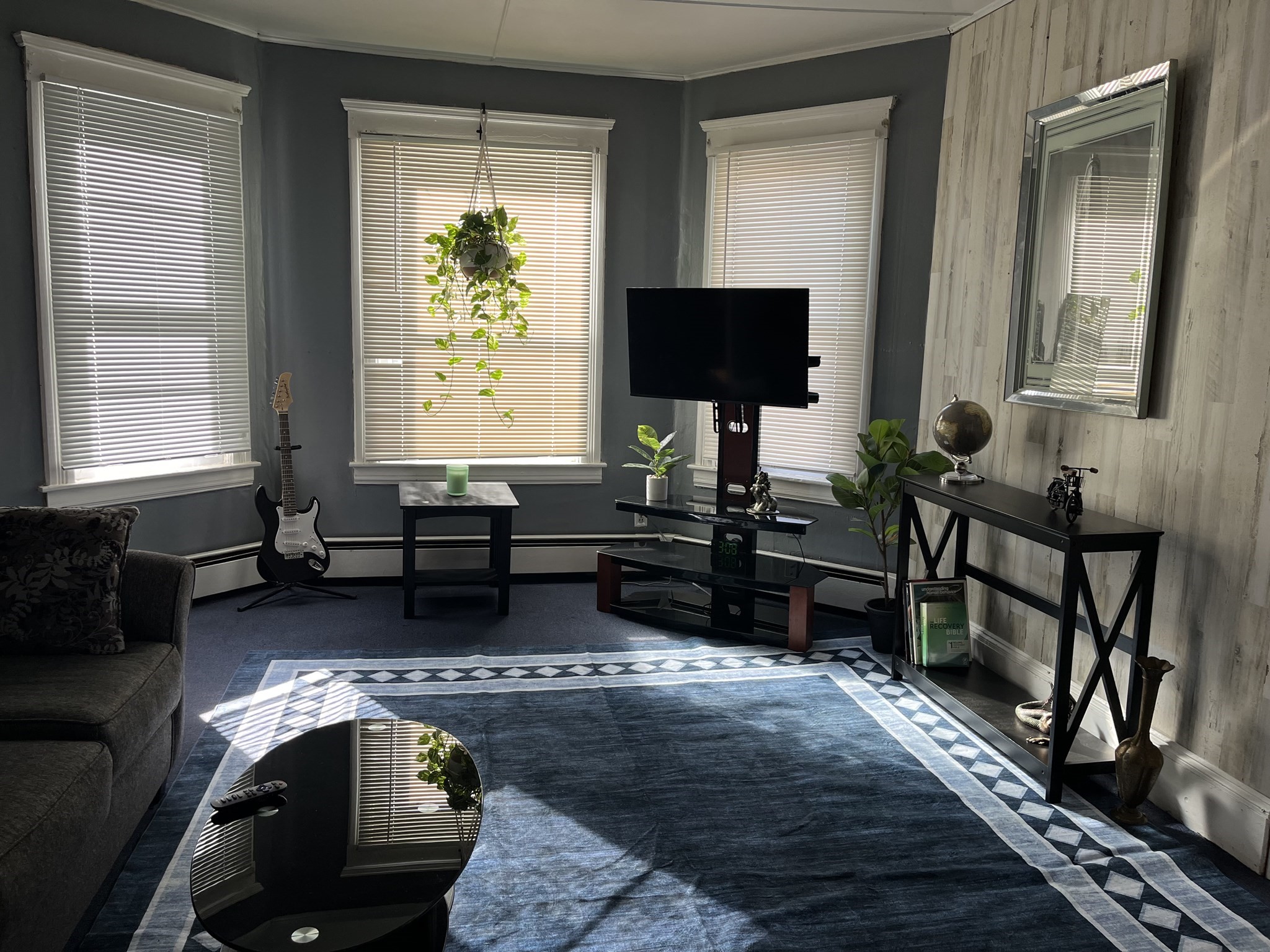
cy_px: 476
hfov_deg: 67.3
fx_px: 954
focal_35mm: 26
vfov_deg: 53.1
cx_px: 635
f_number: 1.6
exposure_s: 1/120
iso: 80
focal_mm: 5.1
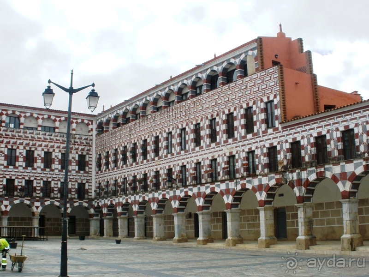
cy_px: 138
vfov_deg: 32.9
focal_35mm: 44
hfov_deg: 42.9
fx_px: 469
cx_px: 184
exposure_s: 1/320
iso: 80
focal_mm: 7.7
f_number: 6.4
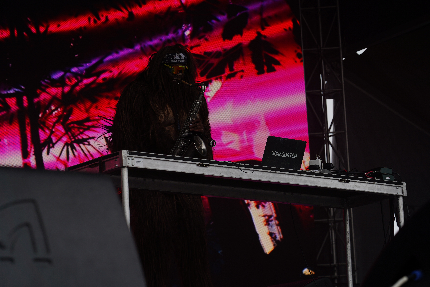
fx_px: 1254
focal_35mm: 105
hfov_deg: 19.5
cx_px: 215
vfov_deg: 13.0
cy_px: 144
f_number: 6.3
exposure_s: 1/320
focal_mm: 105
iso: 100
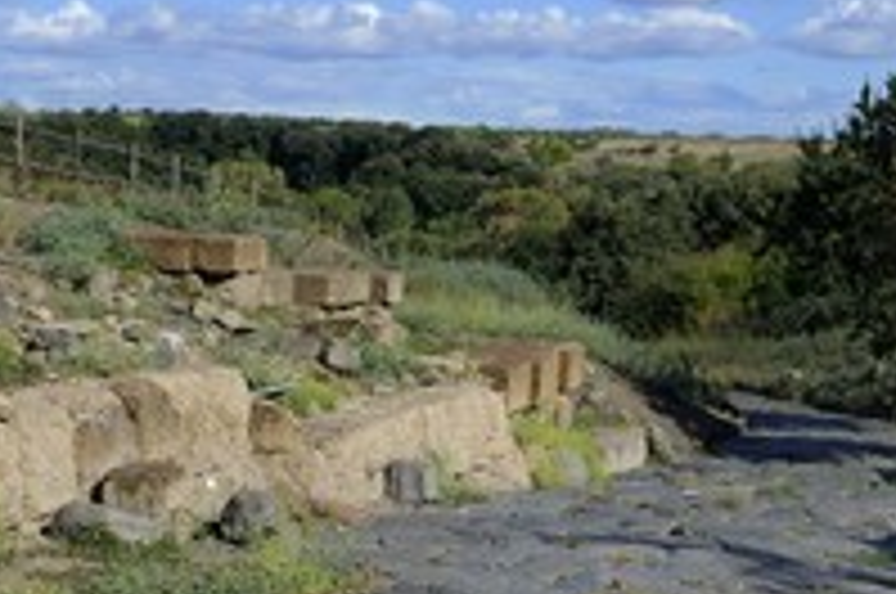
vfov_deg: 18.8
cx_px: 493
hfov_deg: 28.1
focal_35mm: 72
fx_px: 1789
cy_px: 378
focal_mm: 34
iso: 200
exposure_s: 1/200
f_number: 14
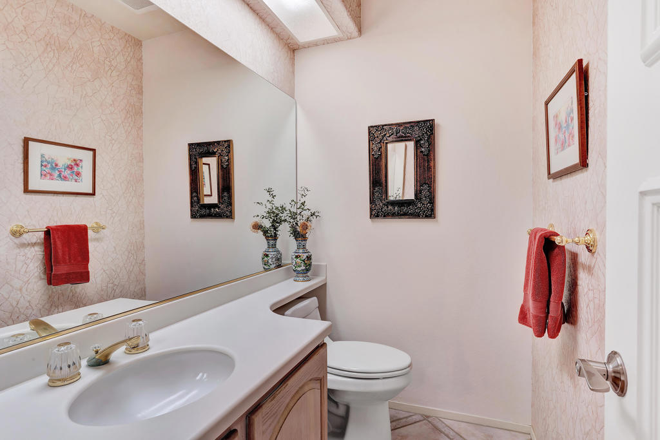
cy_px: 220
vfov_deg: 67.4
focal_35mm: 18
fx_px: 330
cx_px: 330
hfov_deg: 90.0
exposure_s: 1/6
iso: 100
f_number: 11
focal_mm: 18
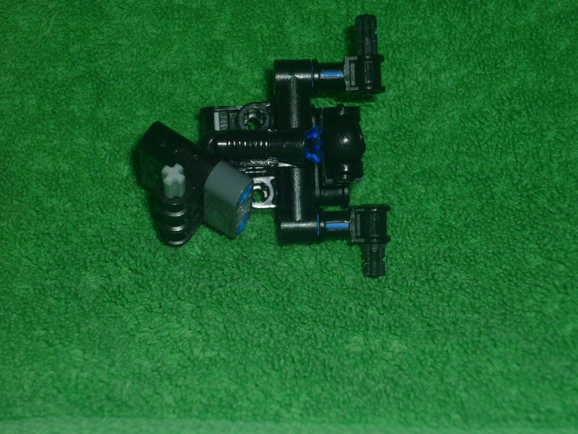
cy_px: 217
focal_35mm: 93
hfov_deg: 21.1
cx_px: 289
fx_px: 1553
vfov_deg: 15.9
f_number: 4.7
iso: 100
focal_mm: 15.3
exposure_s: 1/125
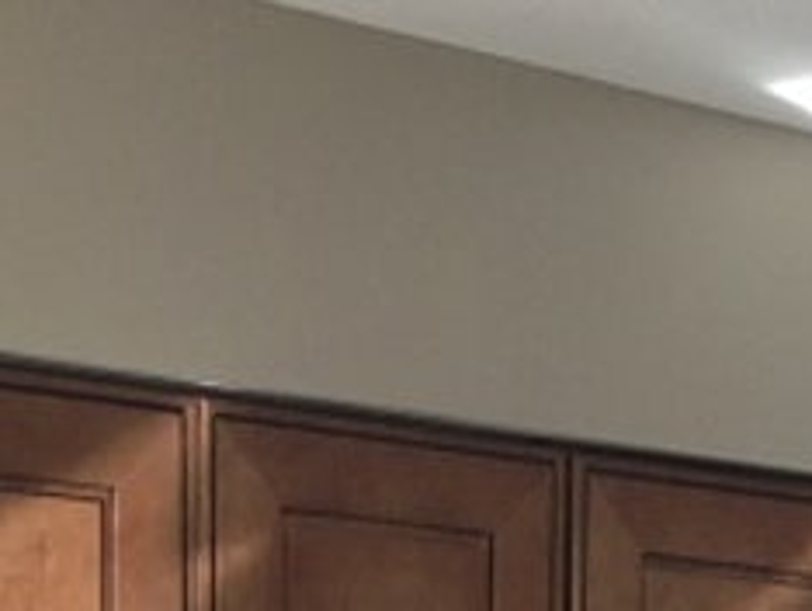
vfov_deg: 7.2
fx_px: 4673
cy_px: 1208
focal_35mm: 199
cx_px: 1199
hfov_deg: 9.7
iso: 64
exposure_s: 1/40
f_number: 2.4
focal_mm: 4.28
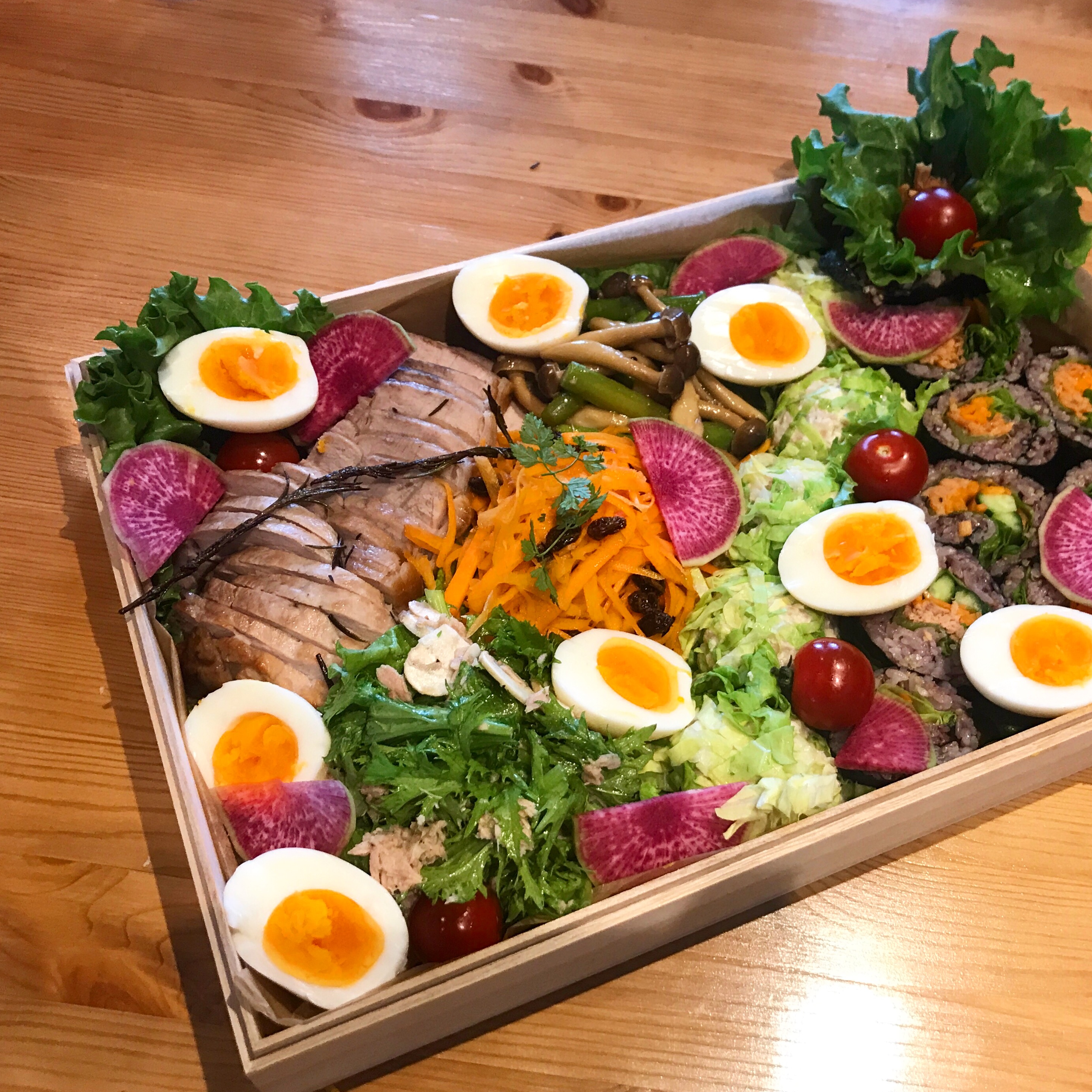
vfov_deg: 48.4
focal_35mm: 34
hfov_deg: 48.2
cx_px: 649
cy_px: 554
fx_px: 1213
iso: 40
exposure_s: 1/17
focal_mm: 3.99
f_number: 1.8
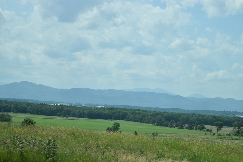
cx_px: 122
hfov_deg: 24.6
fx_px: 557
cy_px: 81
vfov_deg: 16.6
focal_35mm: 82
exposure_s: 1/1250
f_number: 5.6
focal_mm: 55
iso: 200
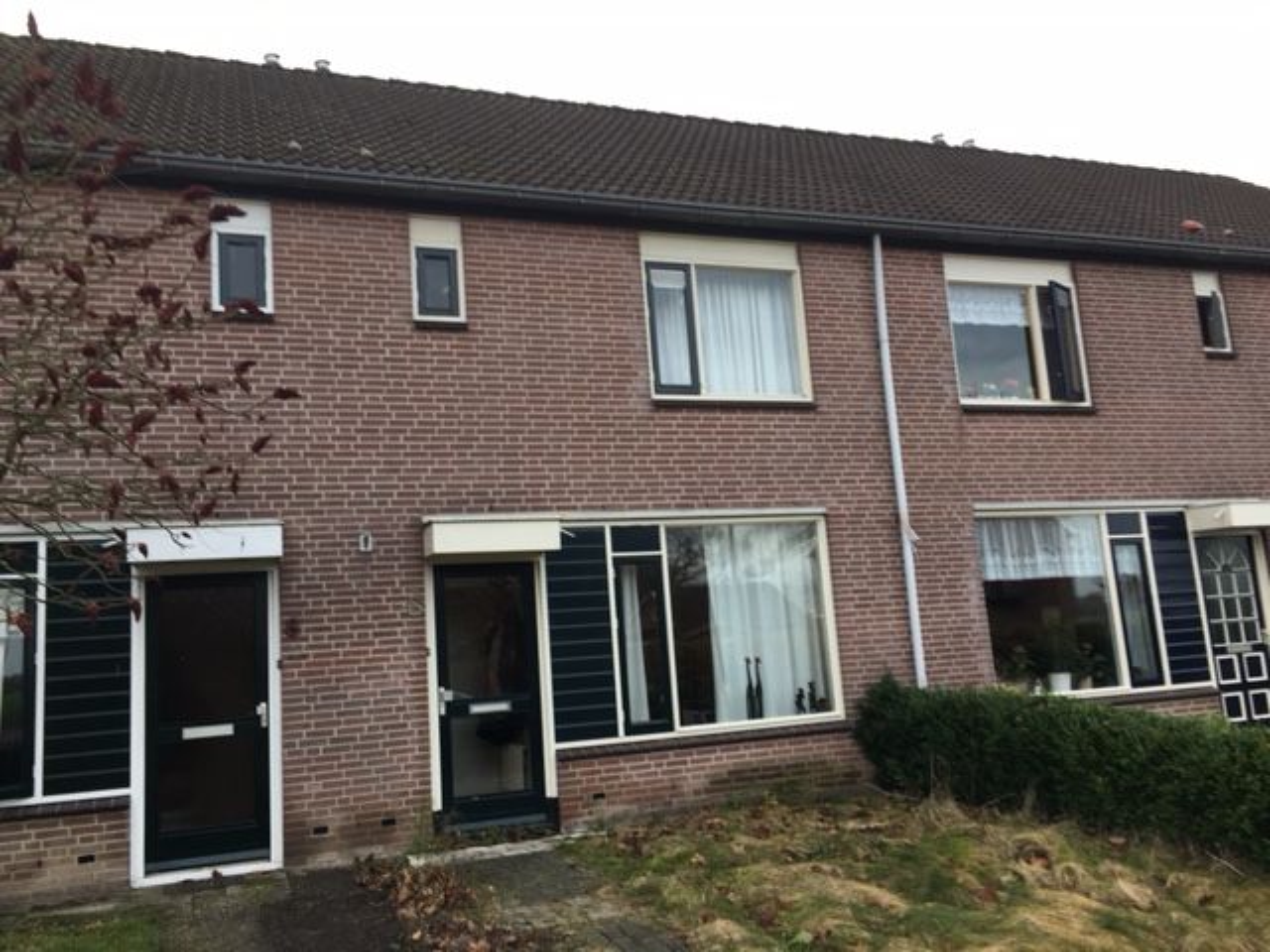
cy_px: 476
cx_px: 635
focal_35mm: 29
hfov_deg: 61.7
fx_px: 1064
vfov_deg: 48.2
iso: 40
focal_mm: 4.15
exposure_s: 1/100
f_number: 2.2
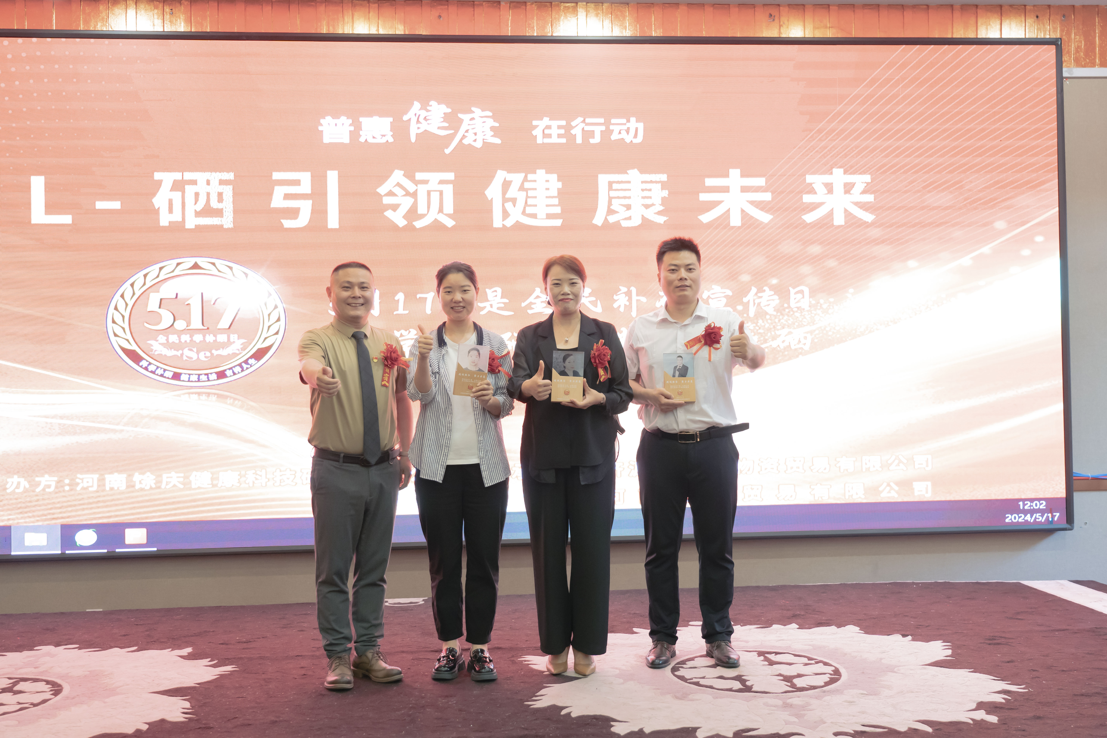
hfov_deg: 54.4
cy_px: 369
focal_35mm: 35
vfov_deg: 37.9
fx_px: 1076
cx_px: 554
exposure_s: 1/100
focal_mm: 35
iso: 2500
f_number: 4
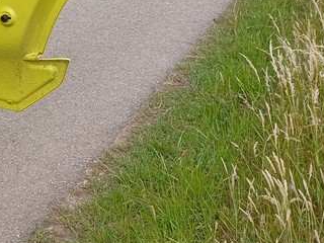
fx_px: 749
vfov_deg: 18.1
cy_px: 11
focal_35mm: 80
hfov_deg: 21.3
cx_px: -135
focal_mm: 4.65
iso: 50
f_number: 1.8
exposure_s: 1/401
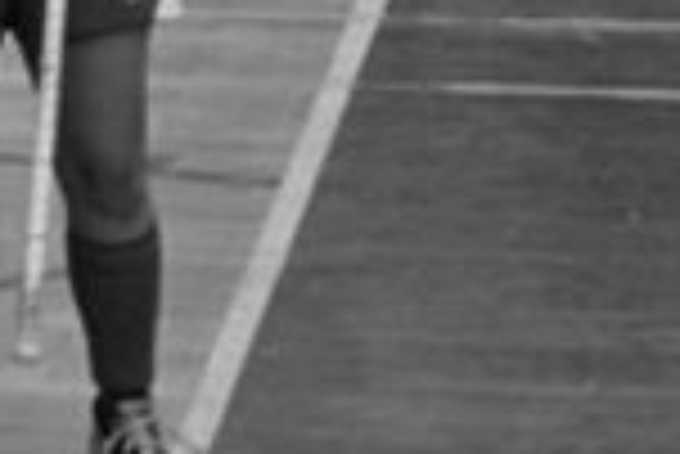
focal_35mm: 457
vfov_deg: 3.0
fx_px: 8640
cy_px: -25
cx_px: 41
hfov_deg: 4.5
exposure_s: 1/100
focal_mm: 92
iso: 1600
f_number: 5.6
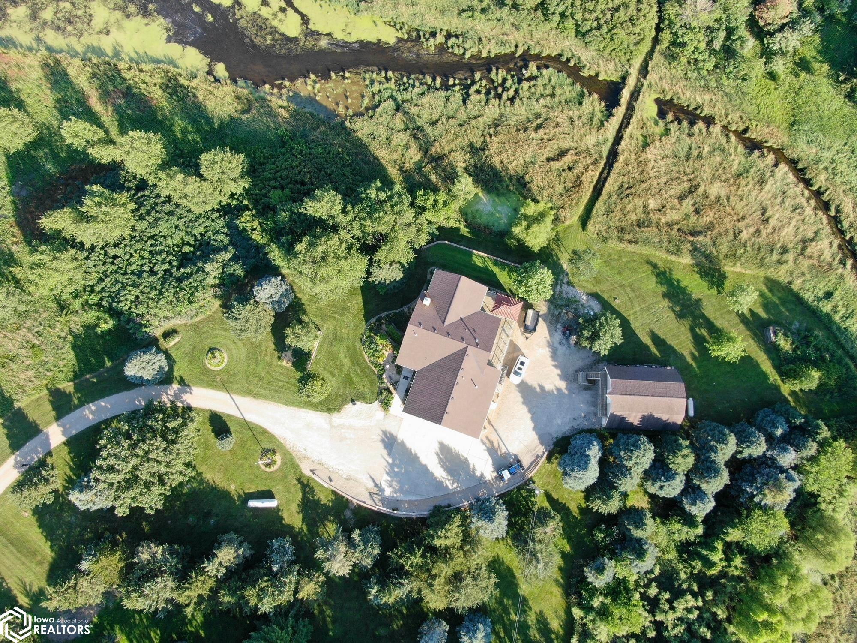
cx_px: 428
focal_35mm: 24
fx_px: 594
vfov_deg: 56.8
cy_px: 322
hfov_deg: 71.6
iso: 100
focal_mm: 4.39
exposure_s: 1/220
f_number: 2.8
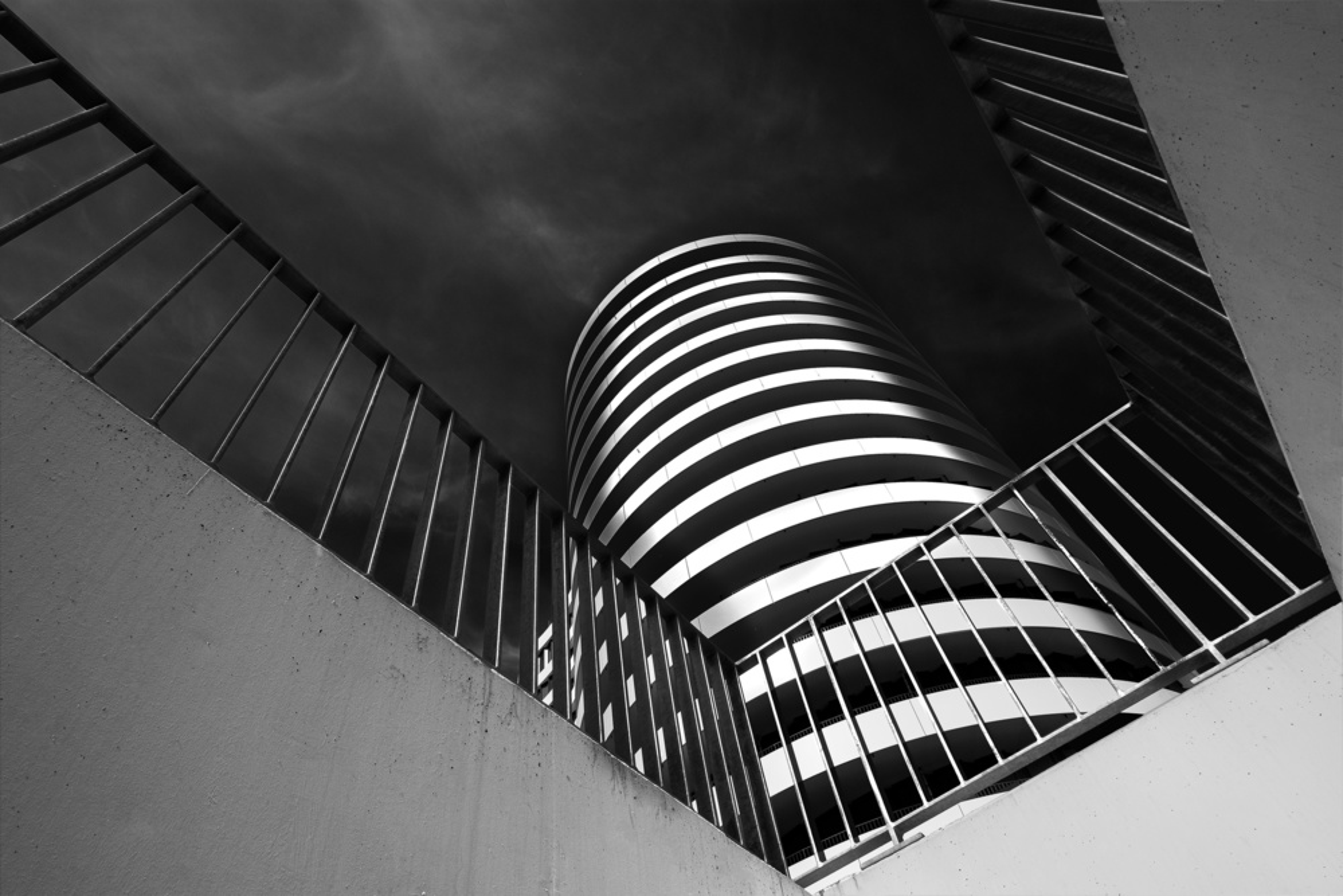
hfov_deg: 78.6
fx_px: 821
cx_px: 672
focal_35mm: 22
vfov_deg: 57.2
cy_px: 448
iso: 160
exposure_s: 1/500
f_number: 10
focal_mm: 14.5
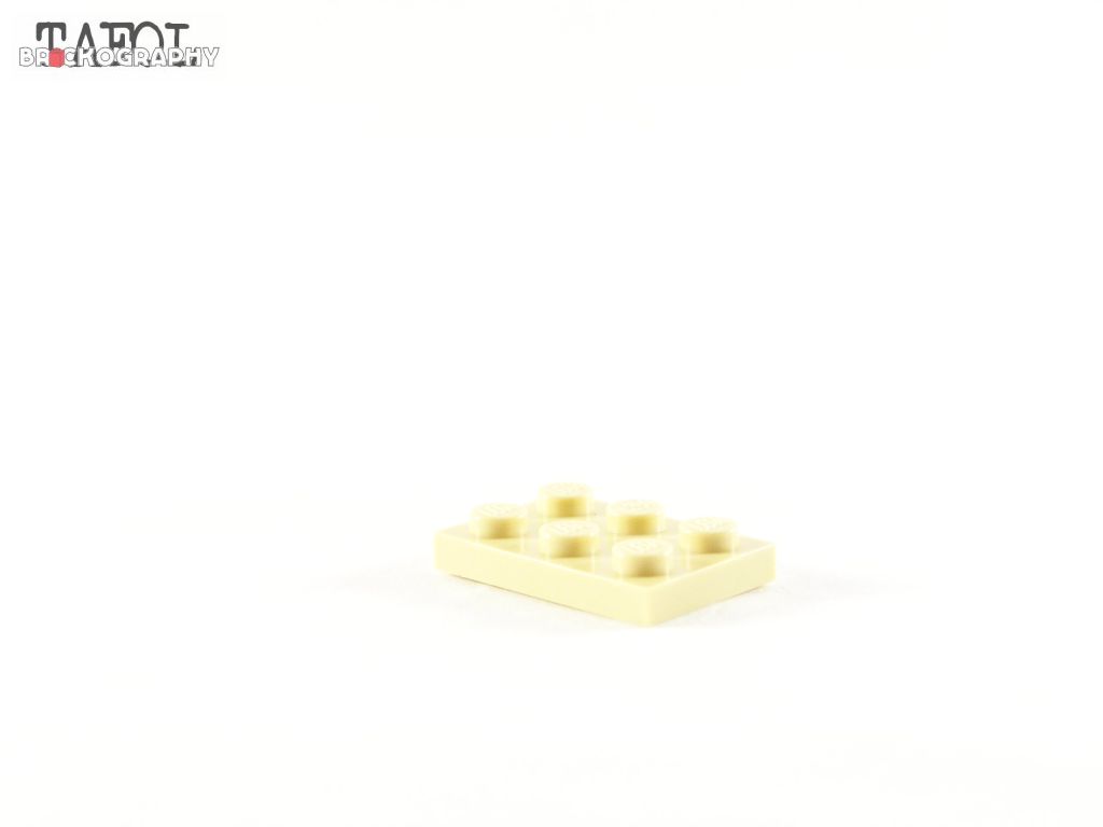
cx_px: 552
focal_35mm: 94
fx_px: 2995
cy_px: 414
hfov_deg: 20.9
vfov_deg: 15.7
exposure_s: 1/60
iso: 400
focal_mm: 15.6
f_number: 4
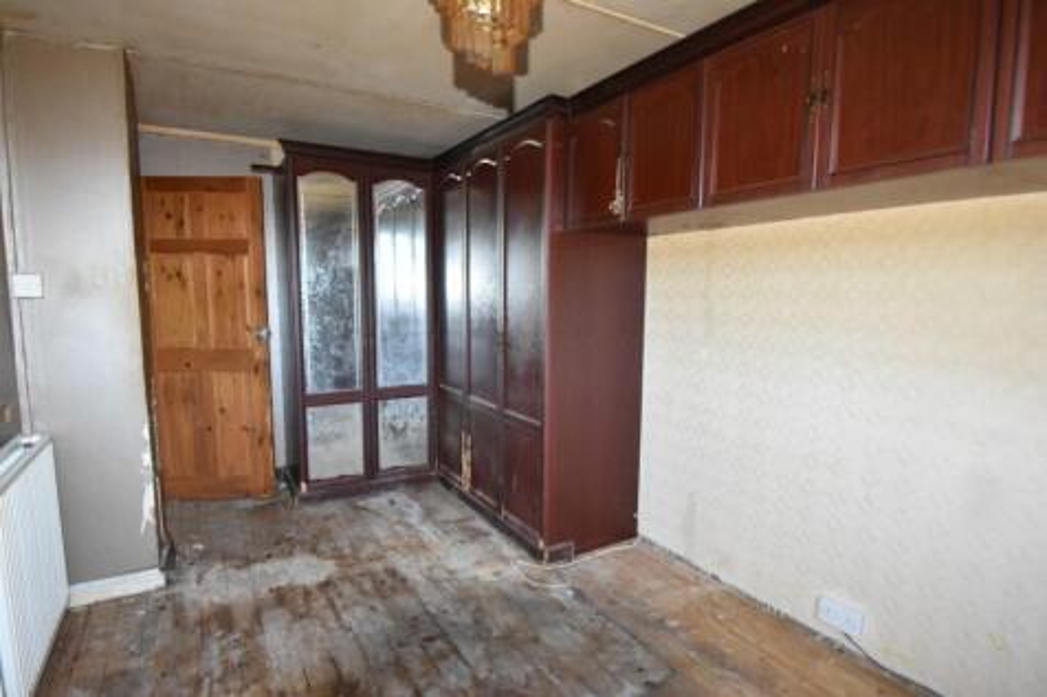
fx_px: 523
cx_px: 524
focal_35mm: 18
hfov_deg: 90.0
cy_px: 348
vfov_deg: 67.3
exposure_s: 1/60
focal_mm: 12
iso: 1800
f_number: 4.5
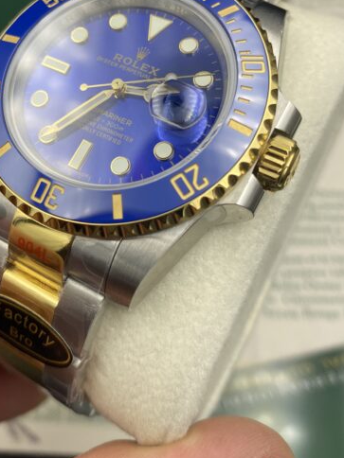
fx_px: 570
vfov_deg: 43.4
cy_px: 160
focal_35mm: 43
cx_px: 123
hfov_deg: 33.4
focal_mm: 4.25
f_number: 1.8
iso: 32
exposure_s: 1/421
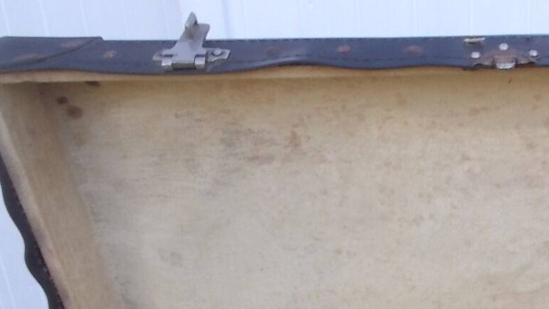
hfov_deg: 33.5
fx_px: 859
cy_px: 343
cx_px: 496
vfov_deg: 19.5
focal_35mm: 59
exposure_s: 1/100
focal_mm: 4.6
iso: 80
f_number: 3.2
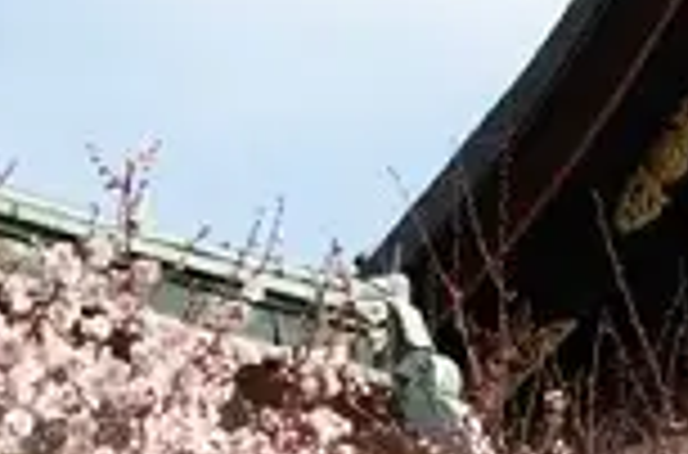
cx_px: 949
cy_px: 966
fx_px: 4496
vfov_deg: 5.6
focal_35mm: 236
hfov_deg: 8.6
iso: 100
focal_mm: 30
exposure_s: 1/160
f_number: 7.1
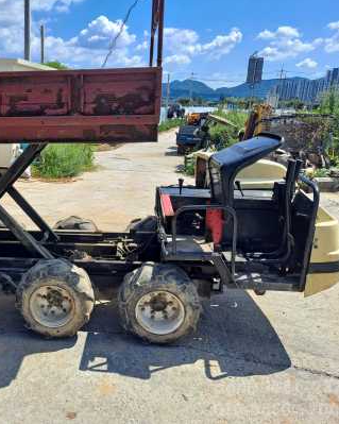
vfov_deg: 54.2
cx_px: 72
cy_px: 210
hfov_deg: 42.7
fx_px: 414
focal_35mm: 33
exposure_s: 1/1159
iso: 32
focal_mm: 4.6
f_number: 2
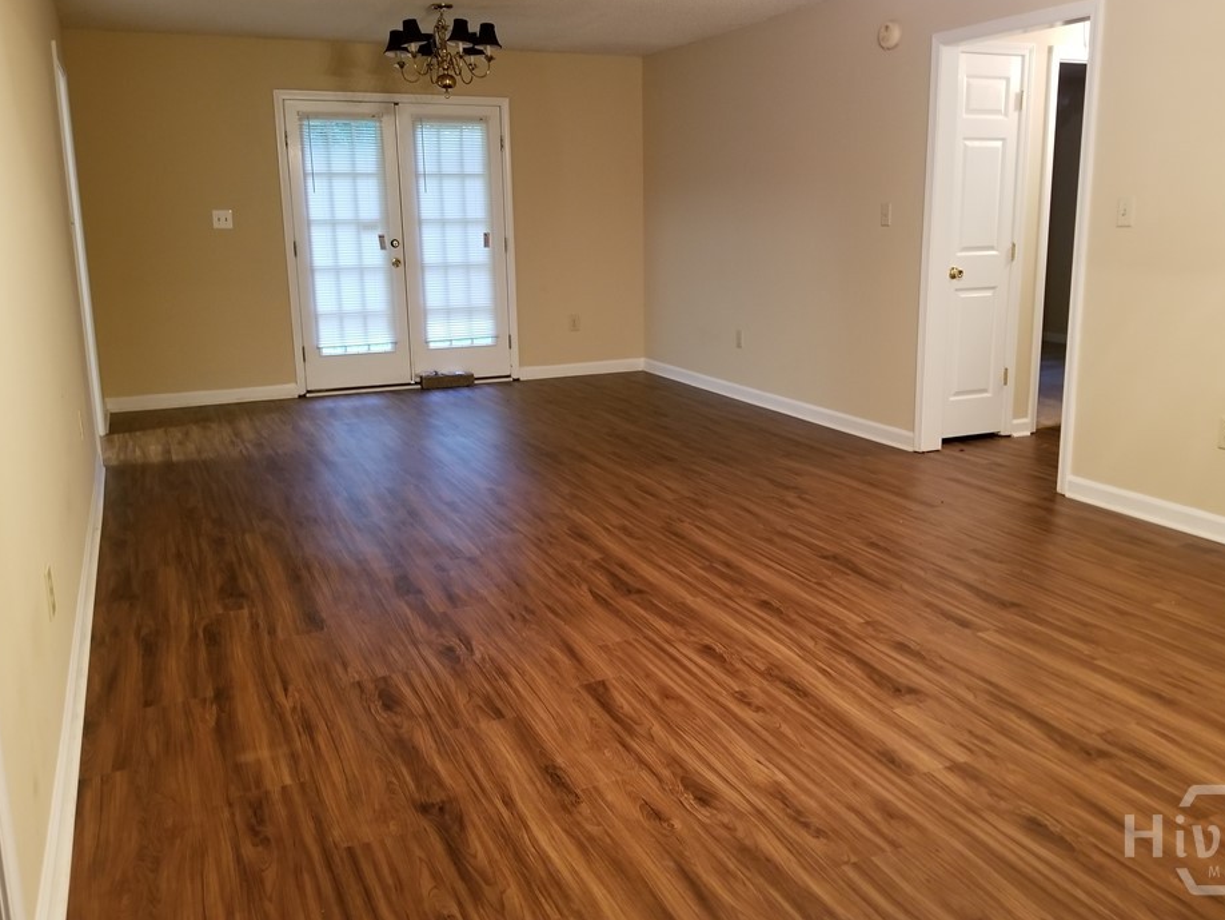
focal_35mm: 29
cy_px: 430
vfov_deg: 48.2
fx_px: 1027
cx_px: 625
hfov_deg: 61.6
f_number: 1.7
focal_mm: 4.3
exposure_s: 1/11
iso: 250
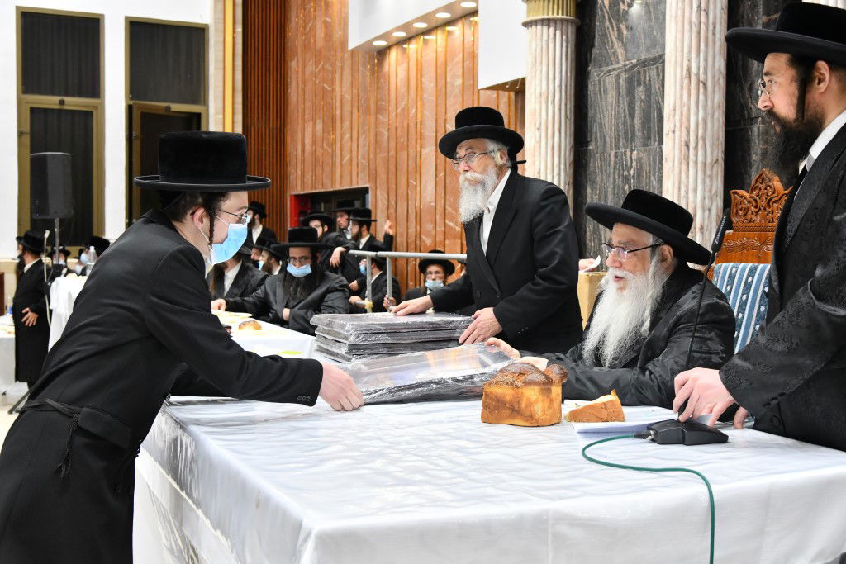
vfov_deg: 30.5
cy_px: 282
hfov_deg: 44.5
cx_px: 423
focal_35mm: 44
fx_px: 1034
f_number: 5.6
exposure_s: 1/100
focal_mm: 44
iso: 1600
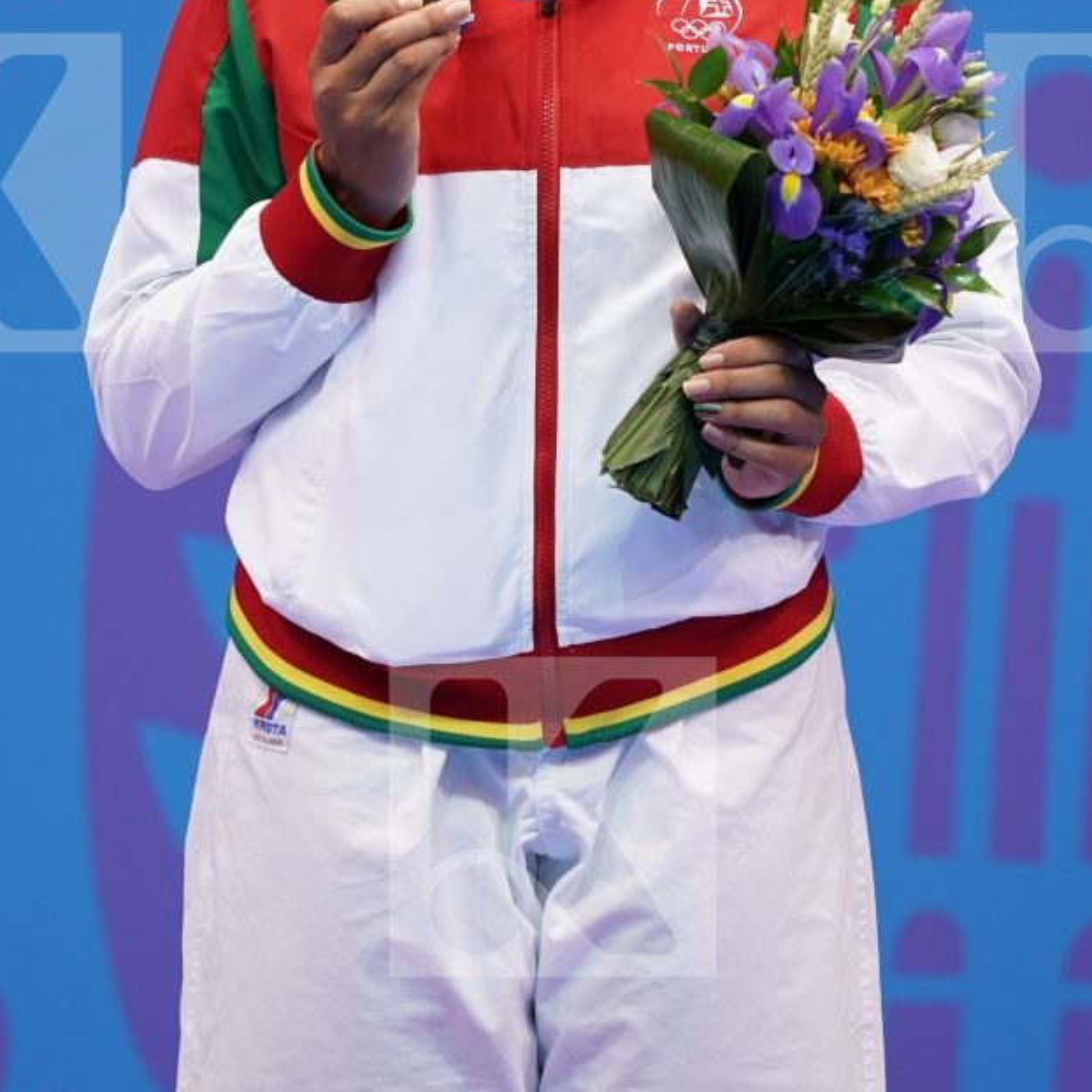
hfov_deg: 1.8
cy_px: 193
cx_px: 553
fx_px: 35119
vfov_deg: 1.8
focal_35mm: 984
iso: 640
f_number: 2.8
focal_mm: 400
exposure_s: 1/500
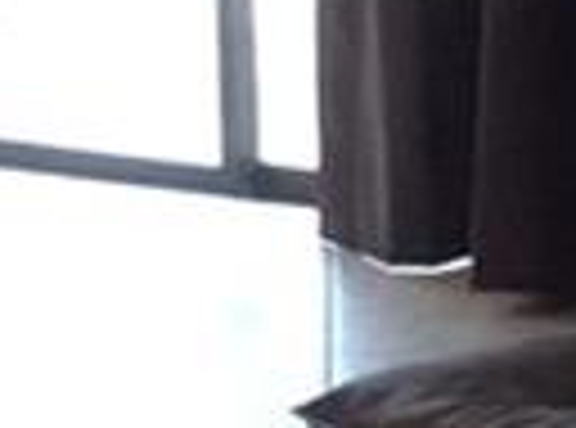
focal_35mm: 256
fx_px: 4244
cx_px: 1566
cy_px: -144
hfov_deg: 7.1
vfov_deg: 5.7
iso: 100
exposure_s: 1/24
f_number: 2.4
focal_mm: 3.3
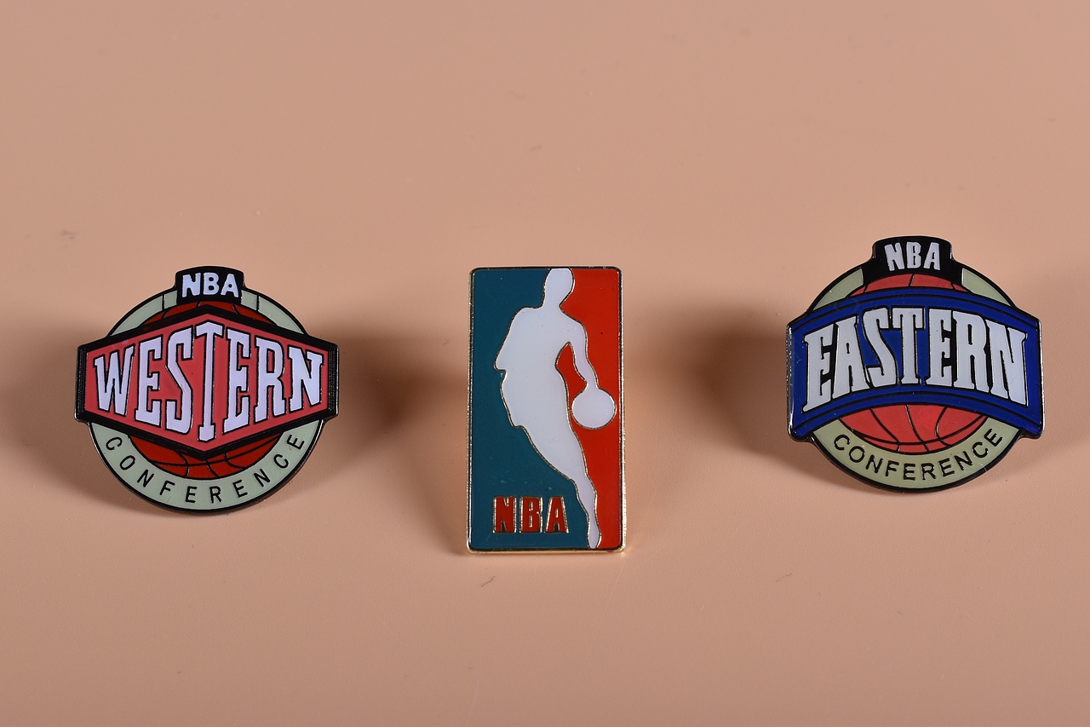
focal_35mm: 72
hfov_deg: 28.1
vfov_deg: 18.9
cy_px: 364
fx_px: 2180
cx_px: 545
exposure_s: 1/125
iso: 100
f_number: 13
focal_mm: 48
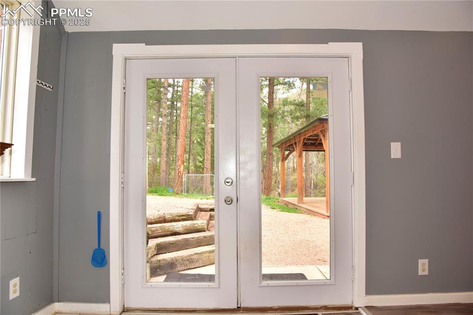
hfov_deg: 73.8
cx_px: 236
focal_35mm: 24
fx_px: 315
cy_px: 158
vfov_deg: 53.1
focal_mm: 24
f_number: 8
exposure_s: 1/60
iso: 400
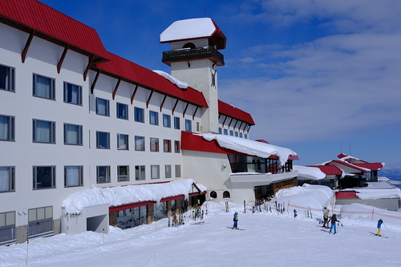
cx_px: 200
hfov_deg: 47.4
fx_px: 457
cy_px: 134
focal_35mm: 41
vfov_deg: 32.6
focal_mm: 27
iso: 200
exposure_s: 1/1250
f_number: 10
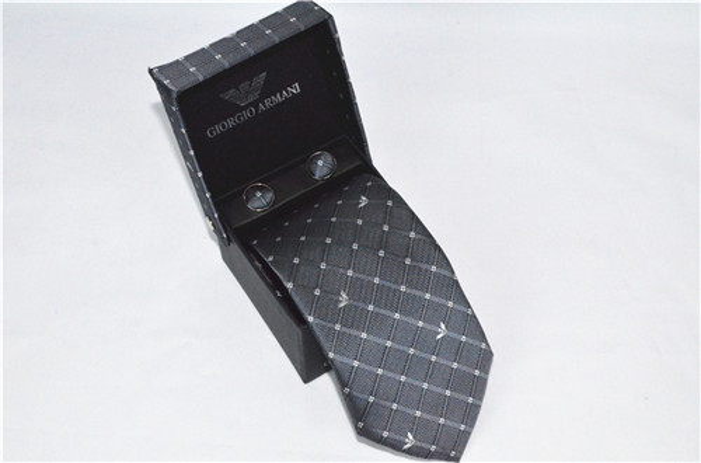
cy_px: 232
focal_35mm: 72
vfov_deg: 18.8
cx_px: 350
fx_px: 1398
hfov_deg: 28.2
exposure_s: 1/250
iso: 6400
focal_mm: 48
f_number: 25
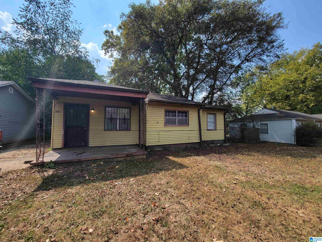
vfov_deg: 89.9
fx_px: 121
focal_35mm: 13
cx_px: 161
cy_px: 121
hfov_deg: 106.2
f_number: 2.2
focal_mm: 2.2
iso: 50
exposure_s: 1/1102
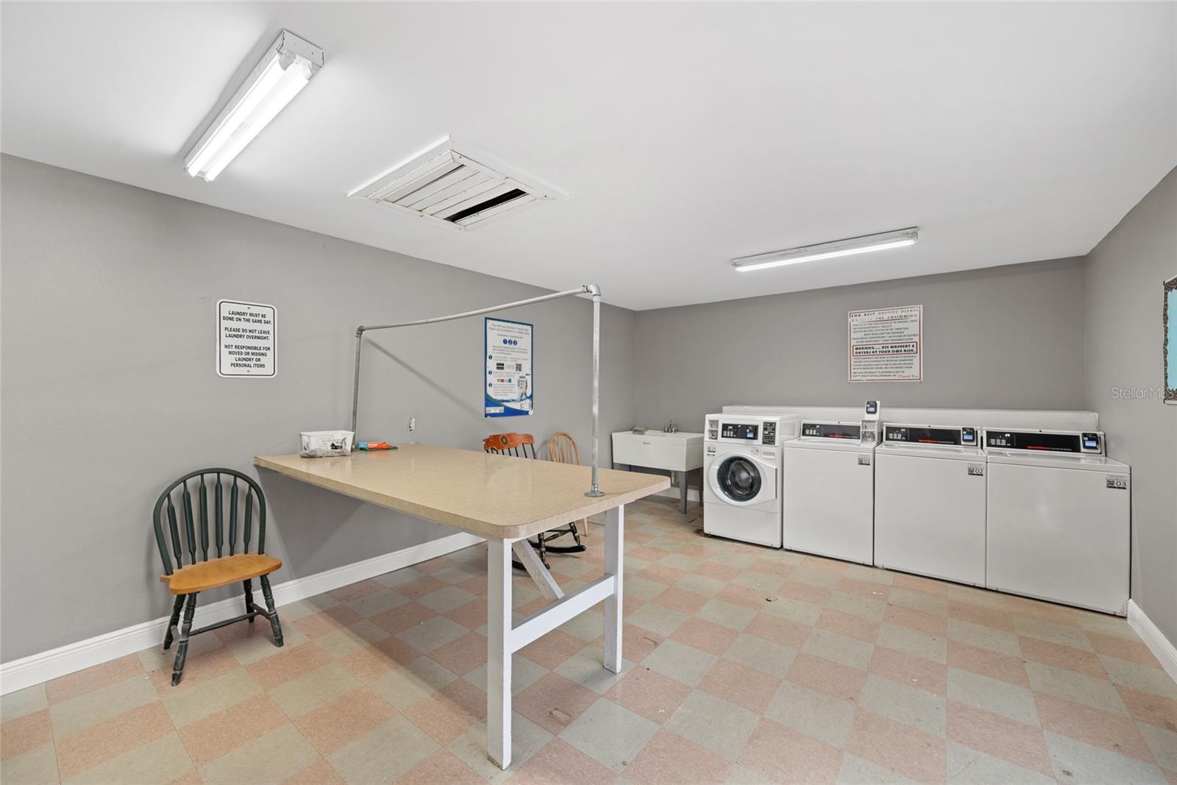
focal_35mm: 14
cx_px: 588
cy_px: 392
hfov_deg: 104.2
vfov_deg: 81.2
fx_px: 458
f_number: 6.3
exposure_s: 1/2.5
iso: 250
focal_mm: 14
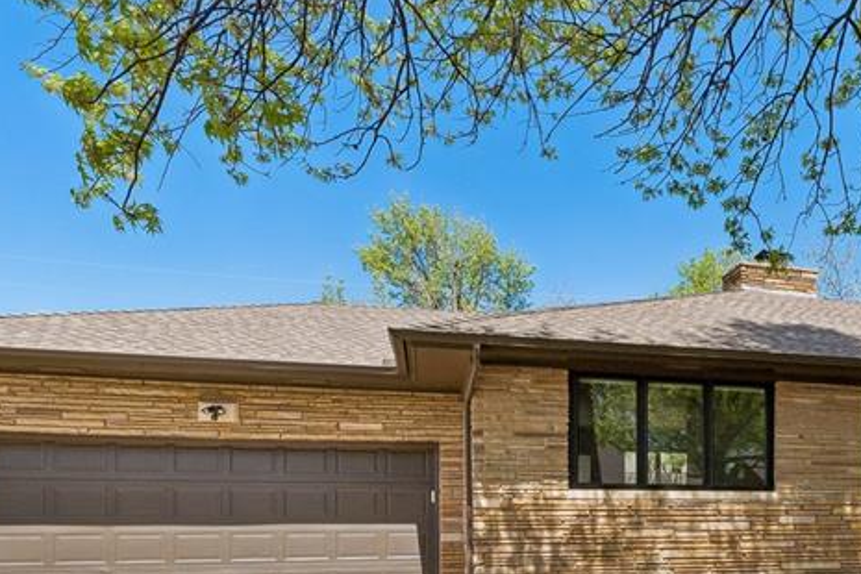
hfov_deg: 53.3
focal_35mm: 33
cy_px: 509
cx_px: 692
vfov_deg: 37.5
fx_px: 789
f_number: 7.1
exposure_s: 1/1000
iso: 200
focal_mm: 10
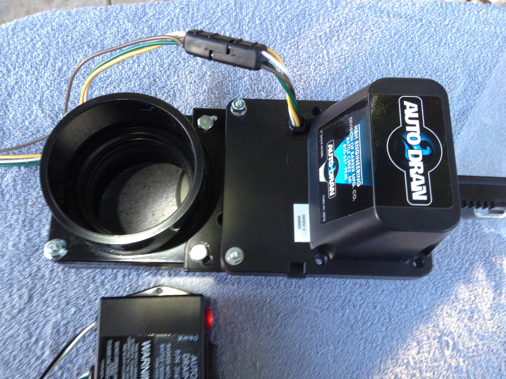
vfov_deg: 40.7
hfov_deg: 52.6
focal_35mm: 35
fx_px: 512
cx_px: 253
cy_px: 190
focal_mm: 4.28
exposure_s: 1/20
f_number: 2.4
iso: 64
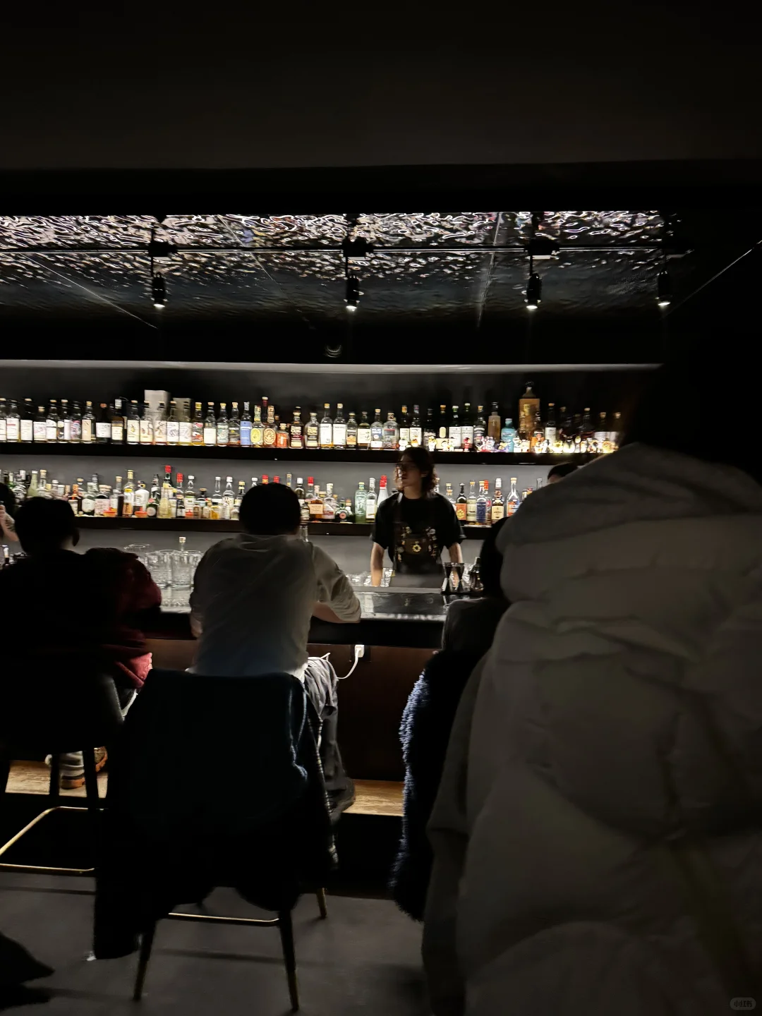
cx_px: 381
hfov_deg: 56.8
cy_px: 508
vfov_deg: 71.6
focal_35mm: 24
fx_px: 704
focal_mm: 6.76
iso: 800
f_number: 1.78
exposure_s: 1/25
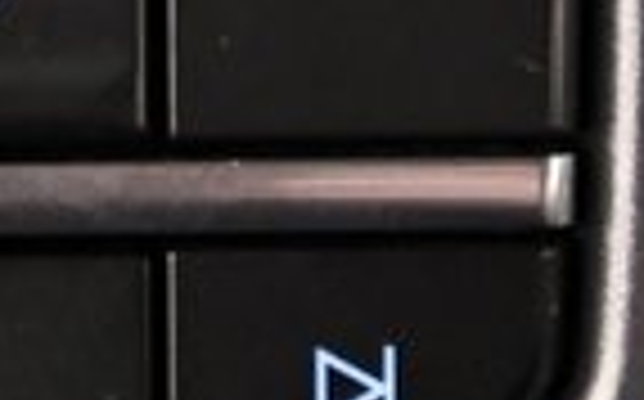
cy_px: -83
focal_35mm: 219
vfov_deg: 5.9
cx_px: -86
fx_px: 3839
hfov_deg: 9.5
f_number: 5.6
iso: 3200
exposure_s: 1/60
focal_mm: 20
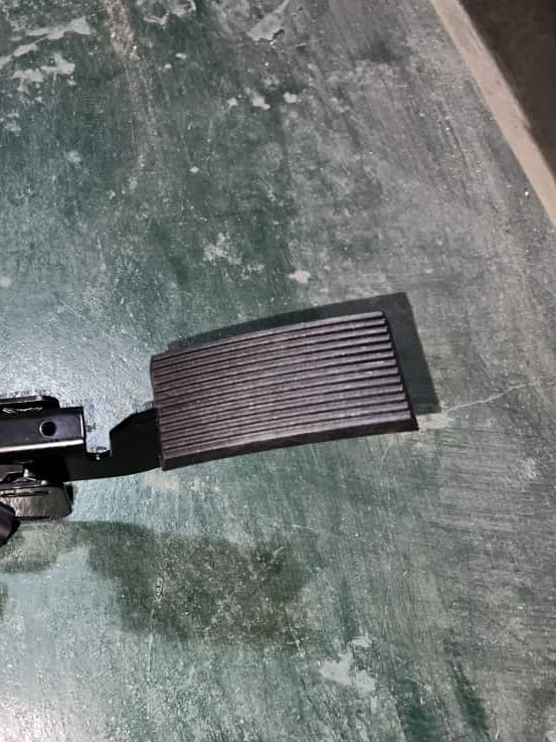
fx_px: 749
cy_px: 374
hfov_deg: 39.0
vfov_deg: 52.6
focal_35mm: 35
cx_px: 107
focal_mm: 5.7
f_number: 1.5
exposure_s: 1/12
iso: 125
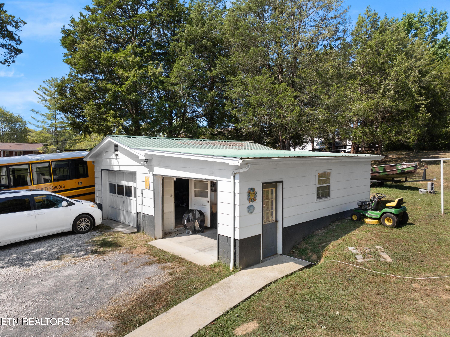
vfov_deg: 56.8
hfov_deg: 71.6
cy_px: 168
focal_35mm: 24
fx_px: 312
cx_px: 225
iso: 130
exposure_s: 1/60
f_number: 2.8
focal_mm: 12.29
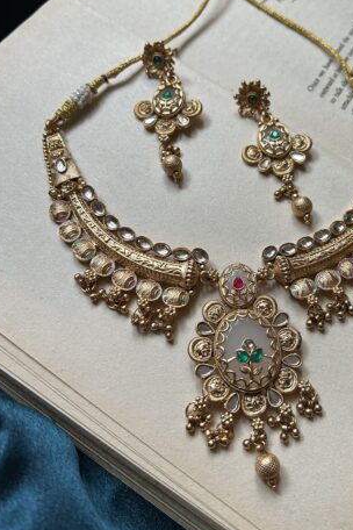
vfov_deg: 55.7
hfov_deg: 38.7
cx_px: 218
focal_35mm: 34
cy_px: 240
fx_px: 500
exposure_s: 1/121
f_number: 1.5
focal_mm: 5.7
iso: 125
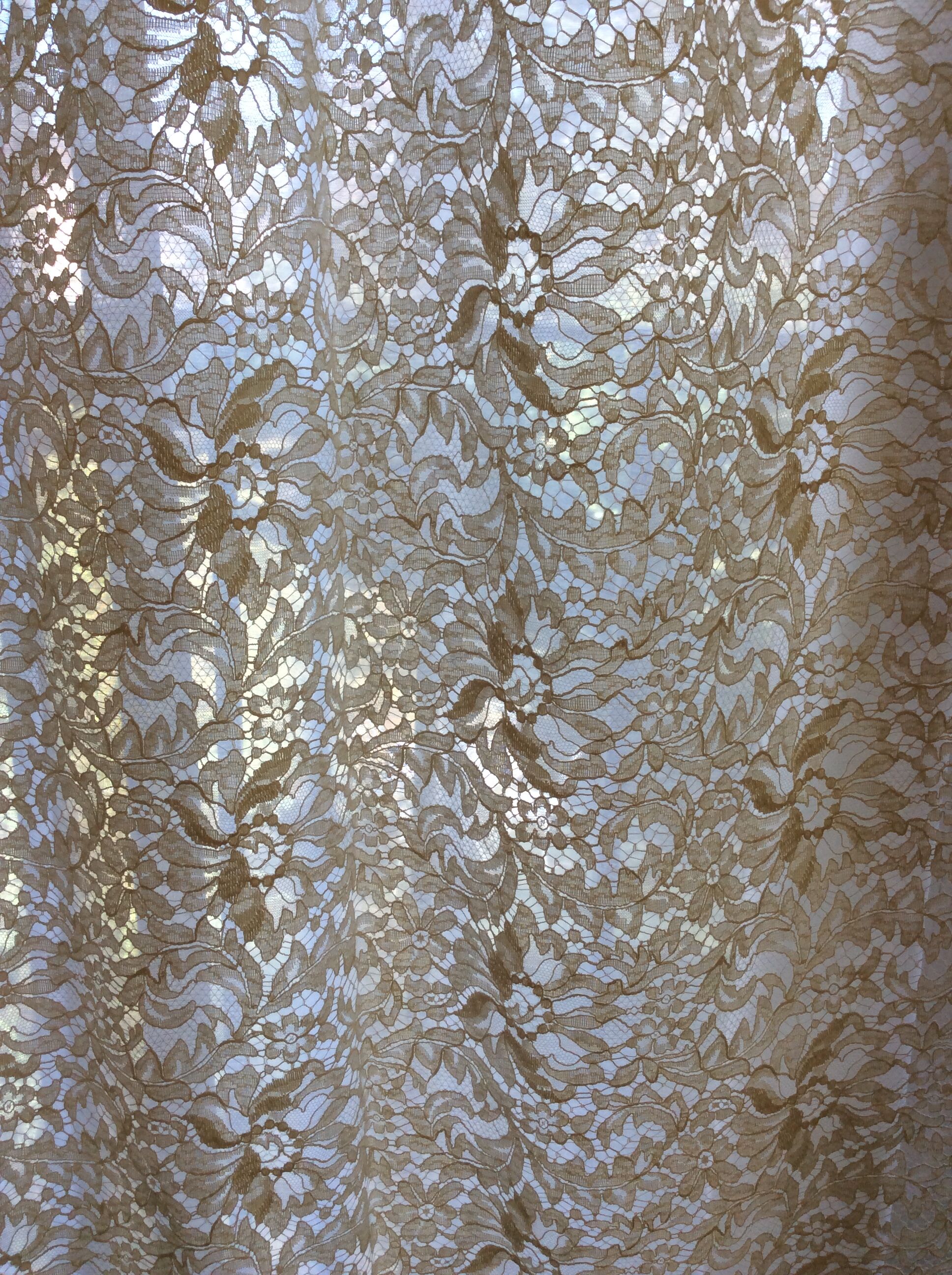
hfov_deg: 44.1
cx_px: 476
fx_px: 1177
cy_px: 638
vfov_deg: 56.9
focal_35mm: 32
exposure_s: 1/123
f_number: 2.4
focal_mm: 3.3
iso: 32
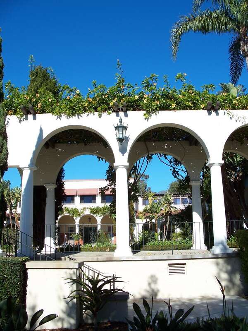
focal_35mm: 37
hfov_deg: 38.7
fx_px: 353
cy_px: 166
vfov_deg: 50.1
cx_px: 124
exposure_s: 1/500
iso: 64
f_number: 4
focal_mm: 7.8
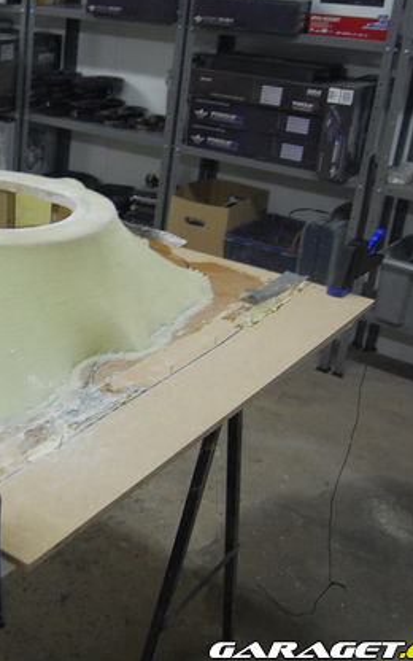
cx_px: -27
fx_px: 846
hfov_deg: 25.6
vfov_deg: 42.6
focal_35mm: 47
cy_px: 329
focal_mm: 20
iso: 800
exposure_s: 1/25
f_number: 3.8
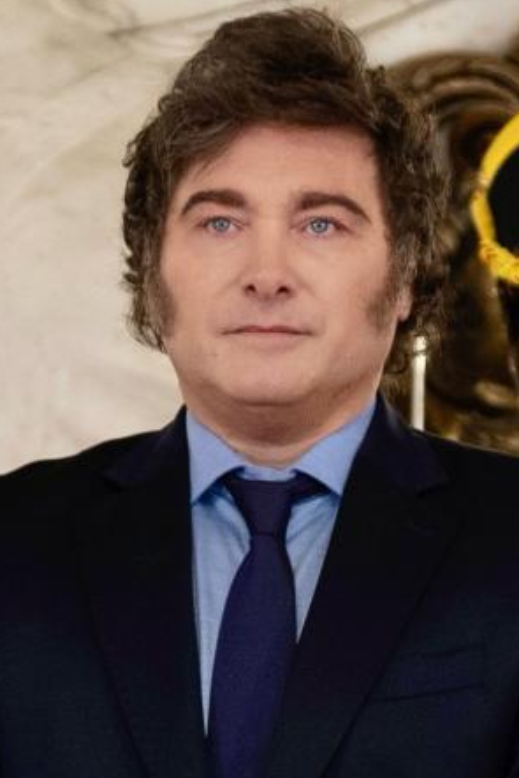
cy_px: 1016
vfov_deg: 4.1
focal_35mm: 500
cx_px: -290
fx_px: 10803
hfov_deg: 2.7
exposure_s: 1/200
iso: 1000
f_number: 2.8
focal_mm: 72
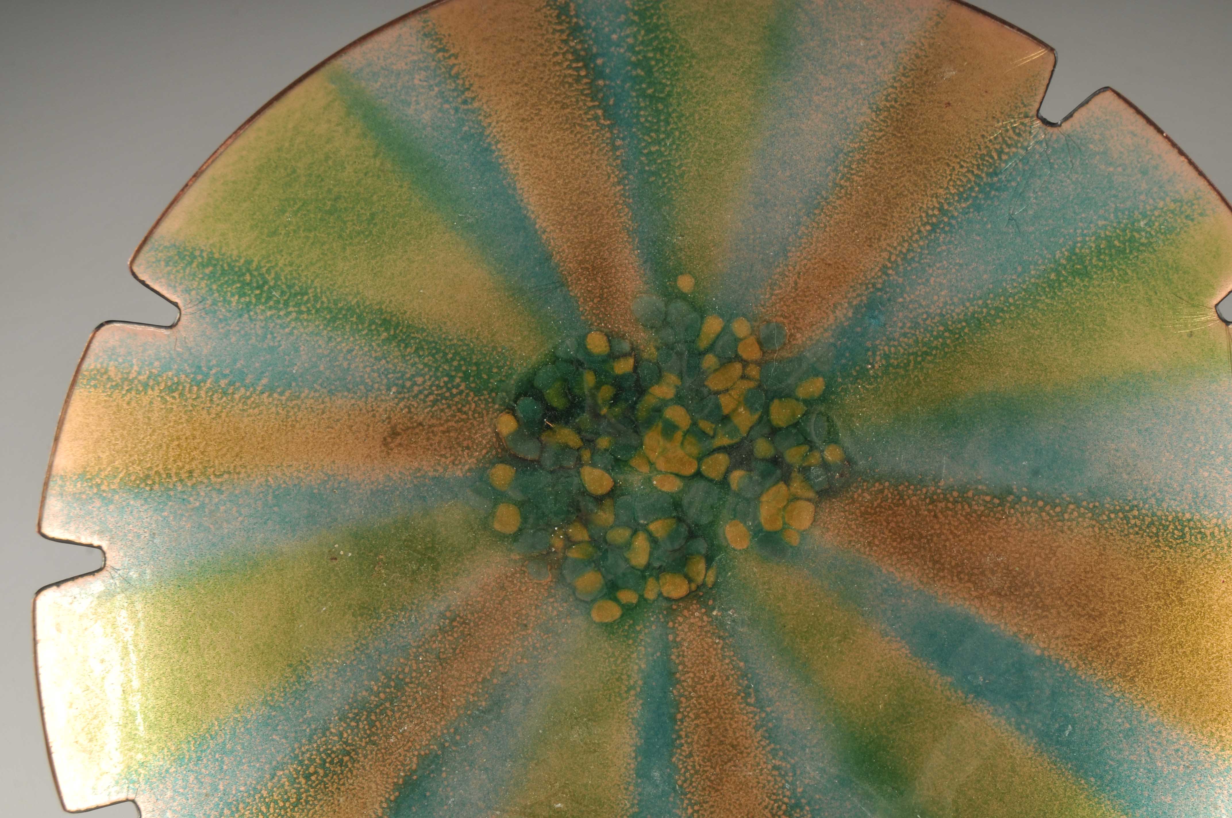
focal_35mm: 68
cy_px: 409
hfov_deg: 29.9
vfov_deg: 20.1
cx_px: 616
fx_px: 2307
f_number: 16
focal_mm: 45
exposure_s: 1/250
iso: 100
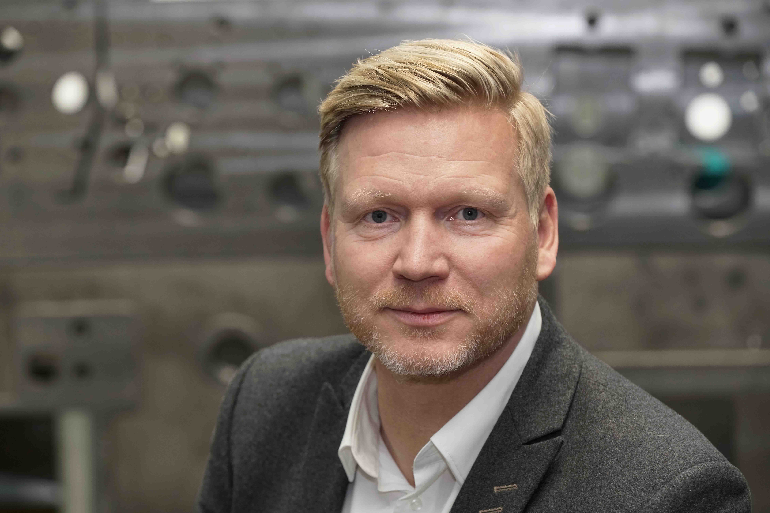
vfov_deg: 10.5
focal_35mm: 130
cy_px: 256
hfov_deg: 15.8
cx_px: 385
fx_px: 2780
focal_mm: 130
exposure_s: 1/60
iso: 1600
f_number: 5
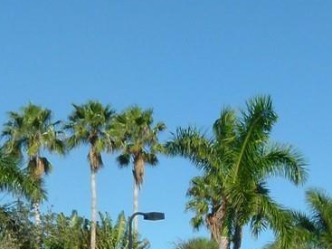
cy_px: 400
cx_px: 269
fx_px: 1045
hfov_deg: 17.9
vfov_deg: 12.7
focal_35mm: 109
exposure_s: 1/1000
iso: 100
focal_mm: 4.5
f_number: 4
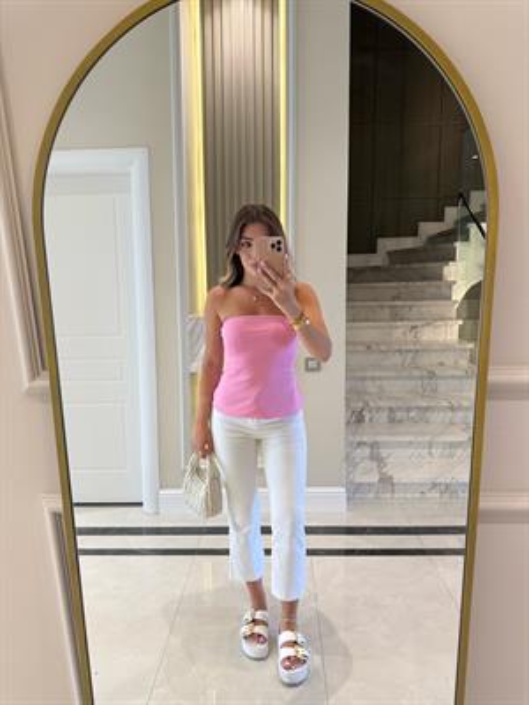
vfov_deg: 71.6
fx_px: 489
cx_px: 264
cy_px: 352
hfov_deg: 56.8
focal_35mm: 24
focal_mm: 6.76
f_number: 1.78
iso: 200
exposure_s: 1/118
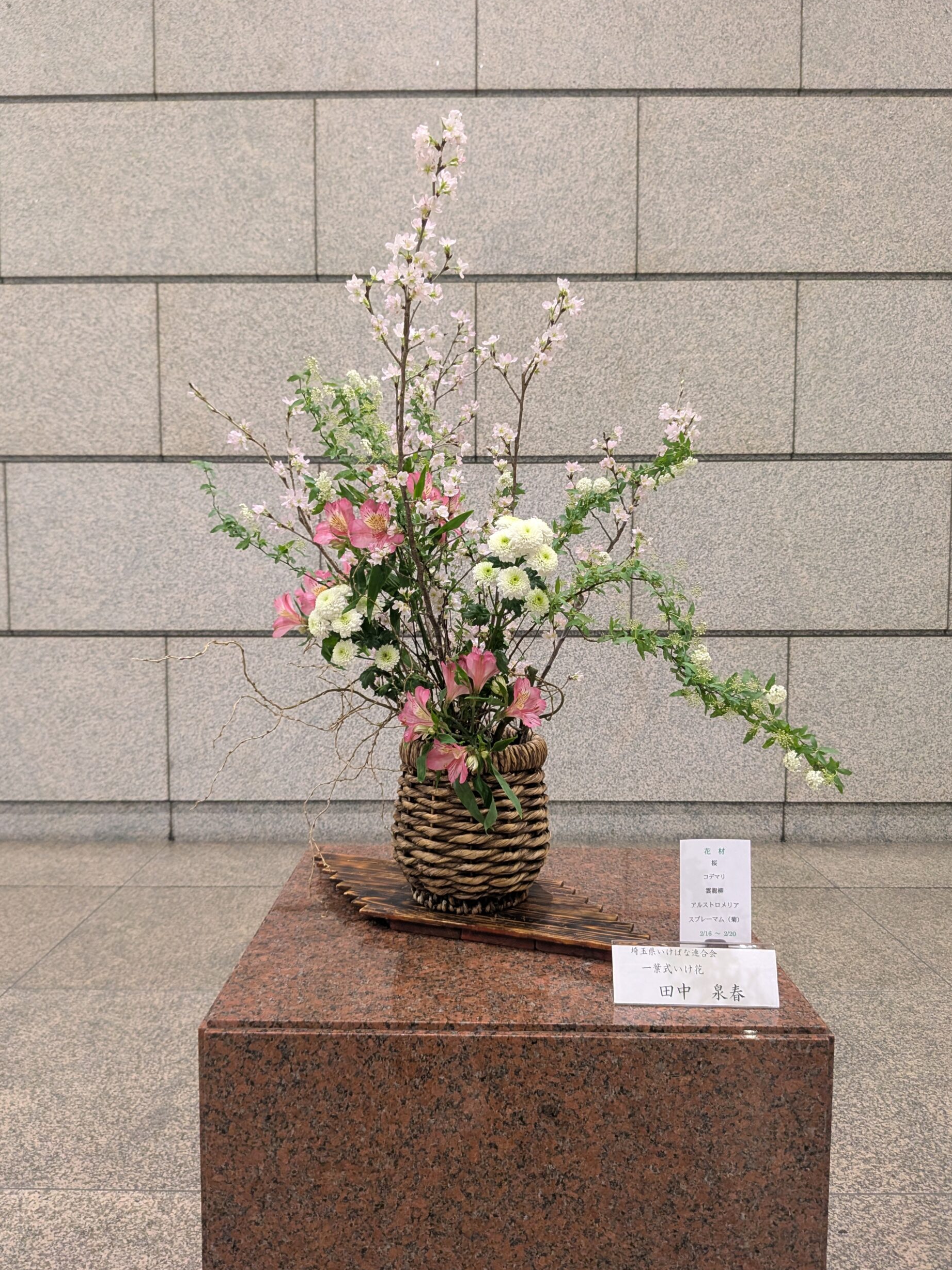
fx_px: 917
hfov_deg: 54.9
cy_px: 631
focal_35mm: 25
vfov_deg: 69.4
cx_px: 479
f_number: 1.7
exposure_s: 1/100
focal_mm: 4.53
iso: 419
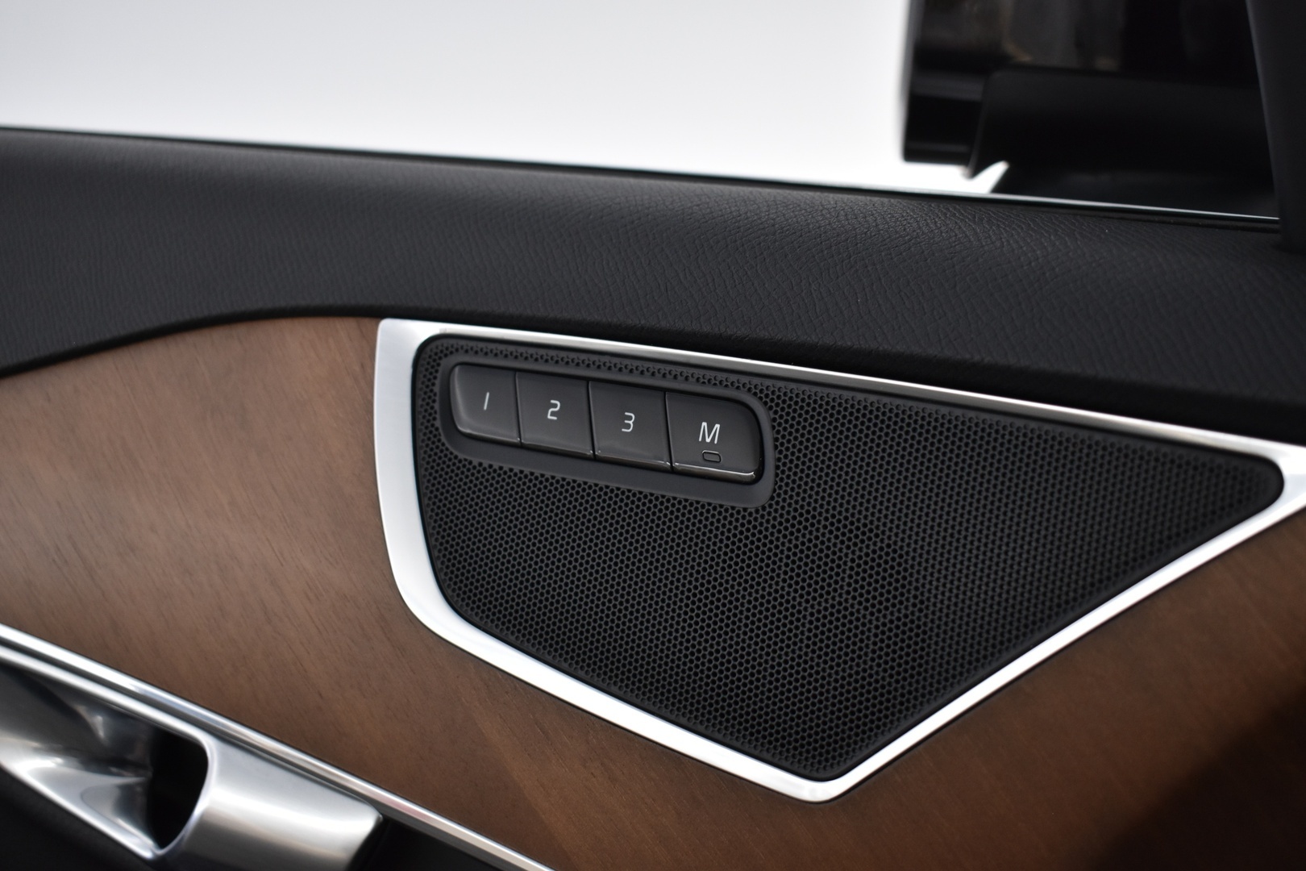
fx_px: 1469
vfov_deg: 33.0
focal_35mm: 40
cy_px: 436
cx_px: 653
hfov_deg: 47.9
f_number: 4
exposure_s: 1/40
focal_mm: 27
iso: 900
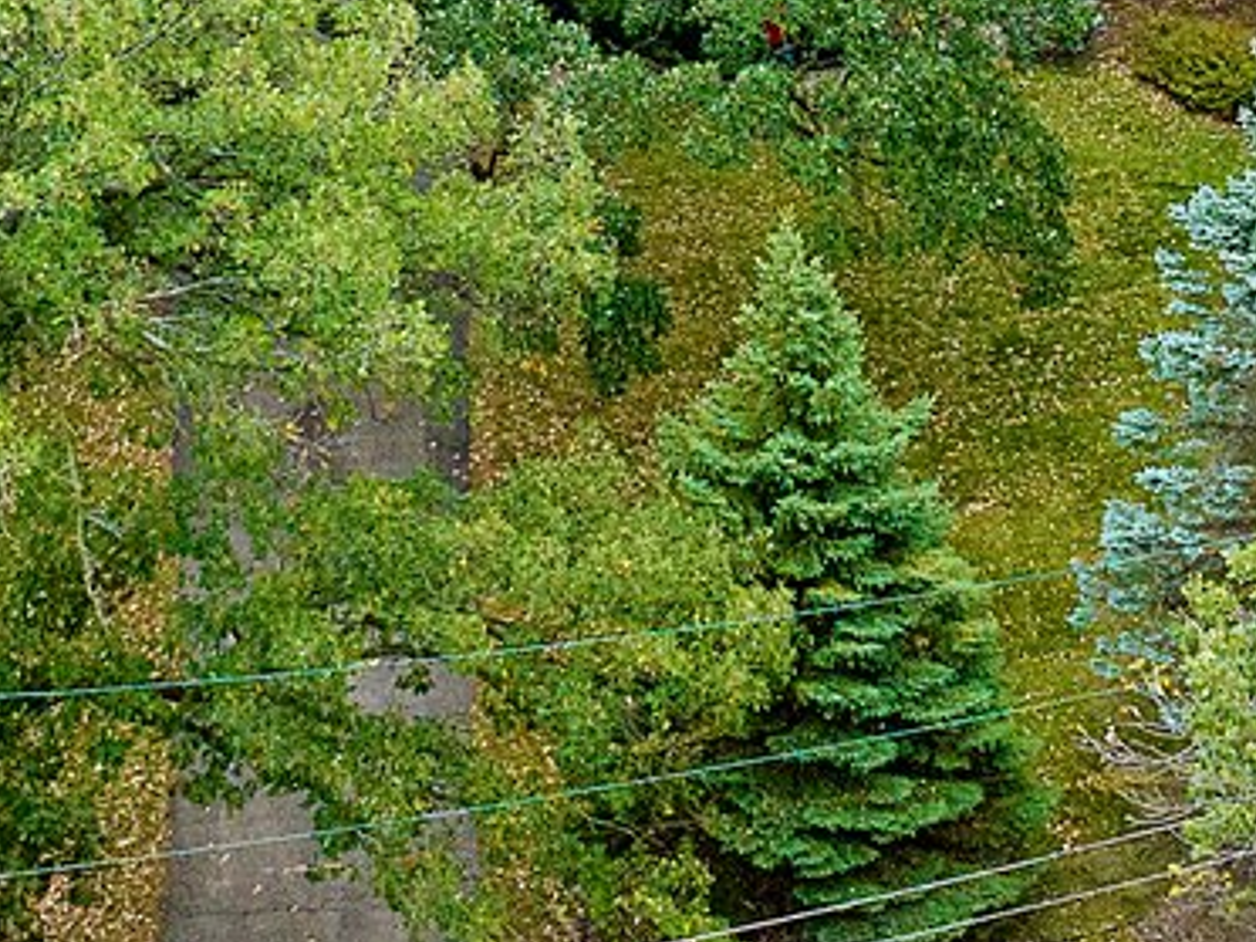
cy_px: -282
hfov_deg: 14.9
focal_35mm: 132
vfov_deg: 11.0
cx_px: 901
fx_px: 4789
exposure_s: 1/1250
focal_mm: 12.29
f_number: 2.8
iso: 350
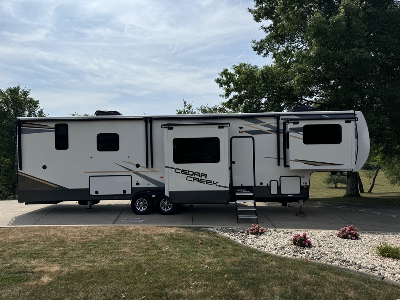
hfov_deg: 71.6
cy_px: 150
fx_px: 277
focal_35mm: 24
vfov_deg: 56.8
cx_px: 200
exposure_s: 1/7092
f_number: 1.78
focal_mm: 6.76
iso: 80
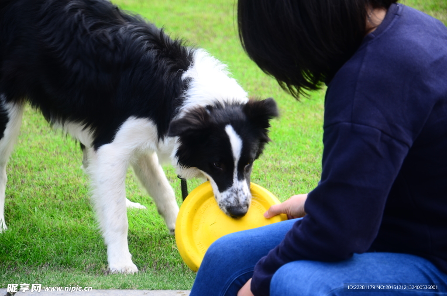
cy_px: 148
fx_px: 1951
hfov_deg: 13.1
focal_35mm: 158
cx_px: 224
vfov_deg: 8.7
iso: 125
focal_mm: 105
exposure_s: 1/40
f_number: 6.3
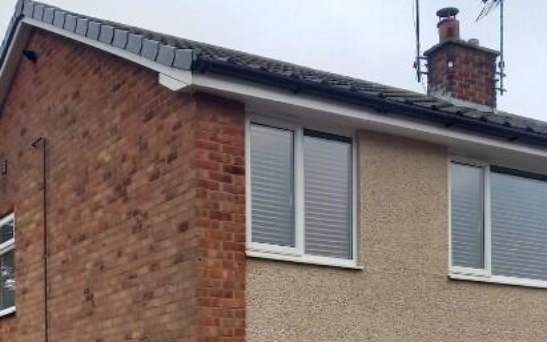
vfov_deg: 18.7
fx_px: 984
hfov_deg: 31.0
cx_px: 297
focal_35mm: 66
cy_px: 402
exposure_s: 1/100
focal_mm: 4.65
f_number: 1.8
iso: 64
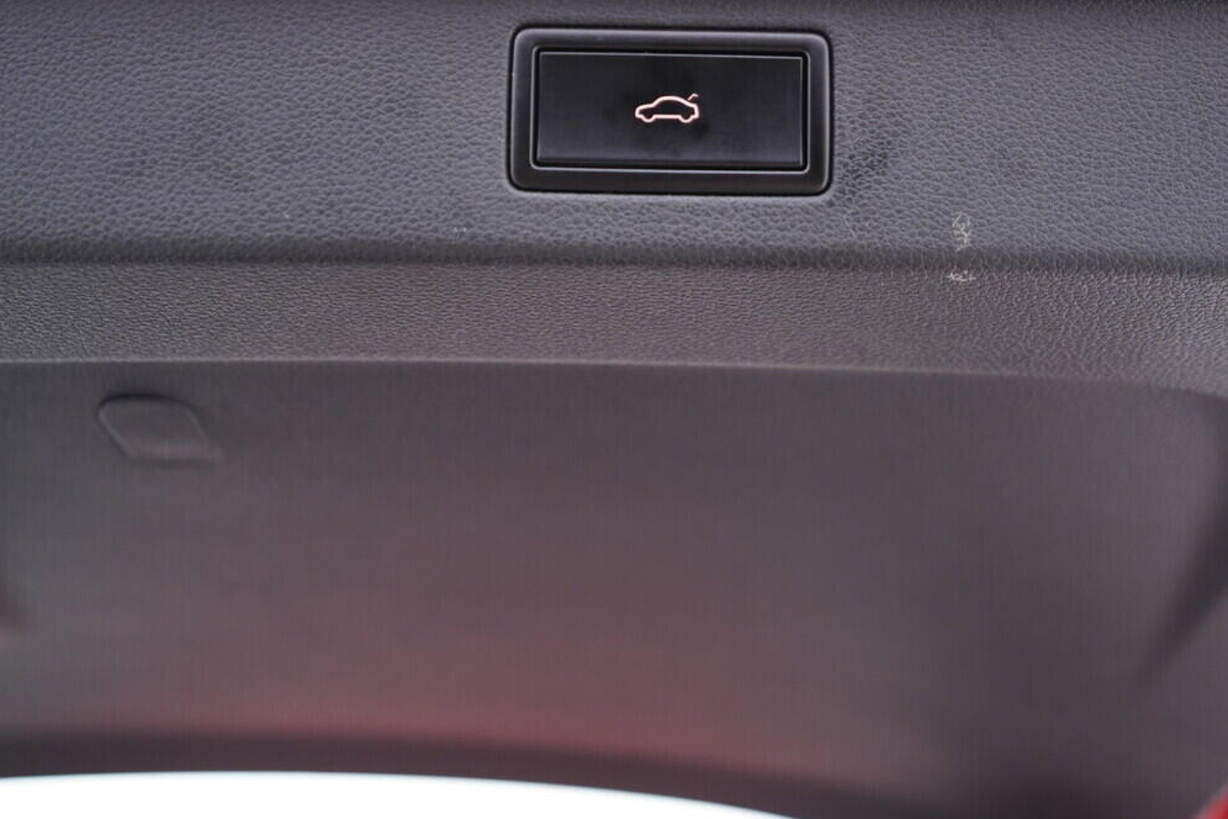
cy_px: 403
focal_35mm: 37
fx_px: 1262
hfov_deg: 51.9
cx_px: 624
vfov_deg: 35.9
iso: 250
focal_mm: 24
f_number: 2.8
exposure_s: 1/40
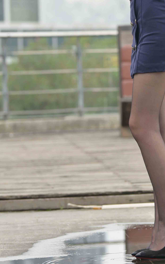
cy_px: 28
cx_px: 170
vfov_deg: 9.8
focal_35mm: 213
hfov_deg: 6.1
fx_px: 1533
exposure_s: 1/400
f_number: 4
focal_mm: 102
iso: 200
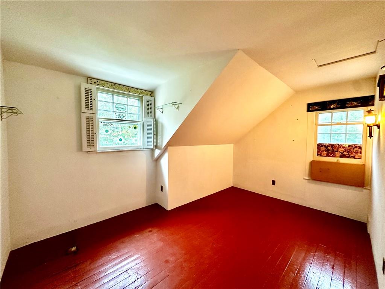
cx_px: 192
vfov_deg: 85.7
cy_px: 144
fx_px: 156
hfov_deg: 102.1
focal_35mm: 14
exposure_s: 1/60
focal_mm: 2.22
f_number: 2.2
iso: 400
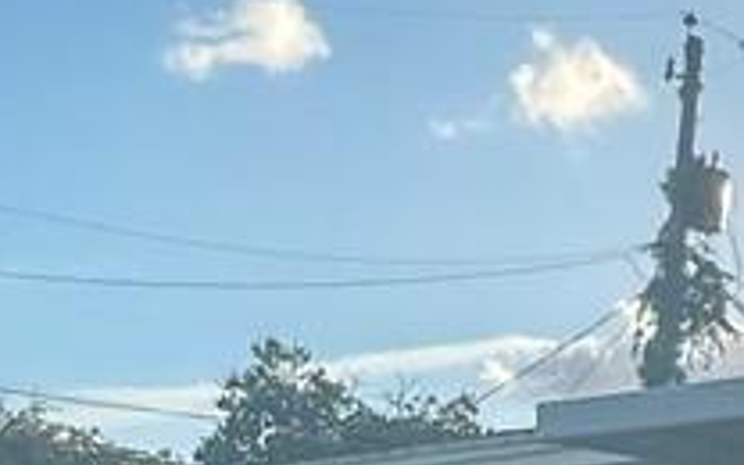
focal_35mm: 114
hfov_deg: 16.4
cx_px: 1162
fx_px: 2312
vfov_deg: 10.8
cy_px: 808
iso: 50
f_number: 2.2
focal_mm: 2.22
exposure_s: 1/1715
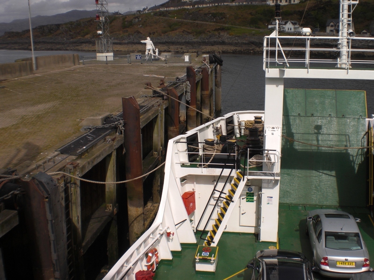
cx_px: 187
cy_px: 140
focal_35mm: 38
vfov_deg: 37.7
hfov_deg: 49.0
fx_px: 411
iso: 50
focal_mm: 6.3
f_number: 4.4
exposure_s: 1/640
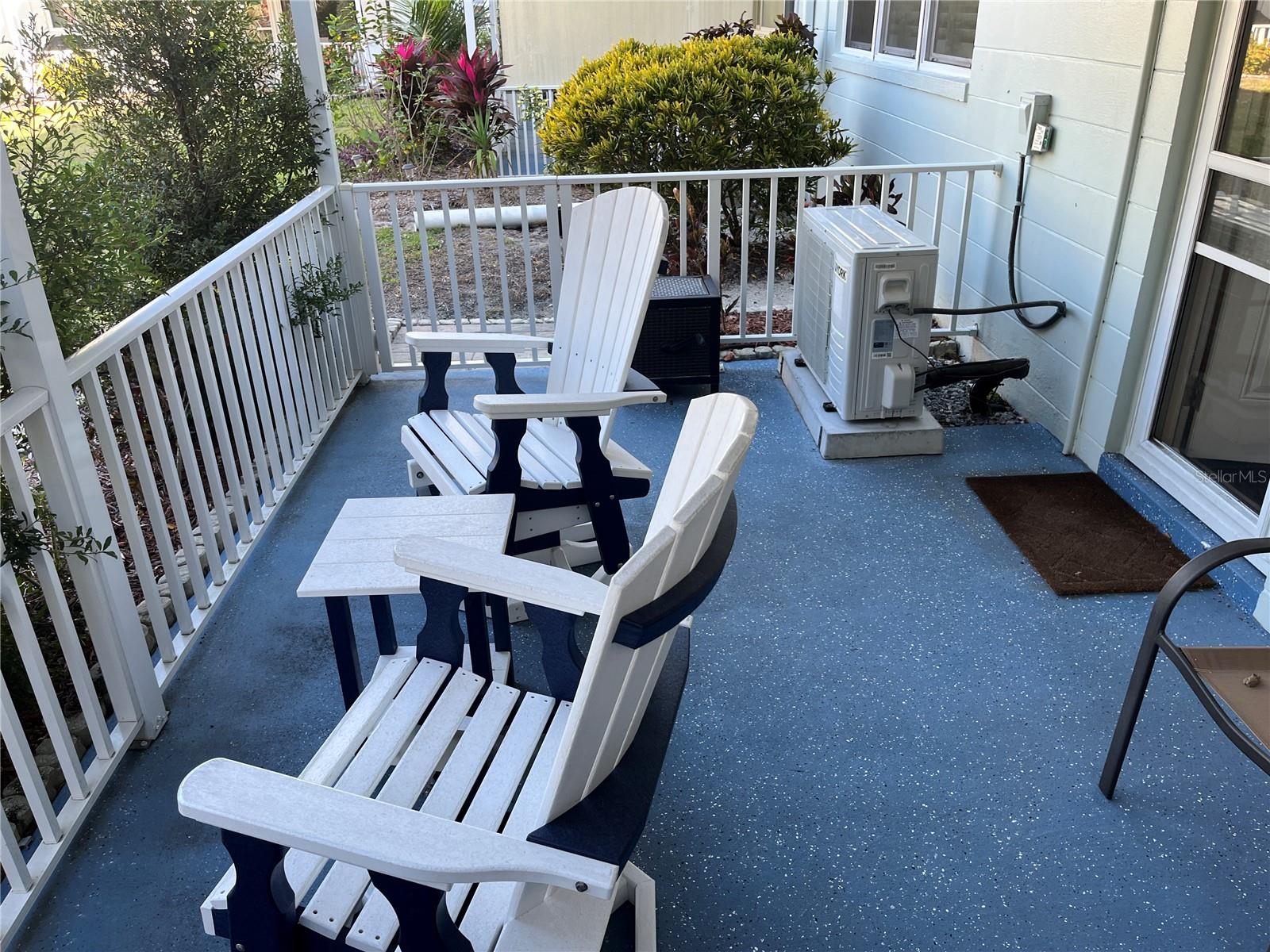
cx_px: 635
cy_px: 476
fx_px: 954
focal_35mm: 26
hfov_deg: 67.3
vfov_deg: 53.1
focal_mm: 5.1
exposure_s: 1/122
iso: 32
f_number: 1.6
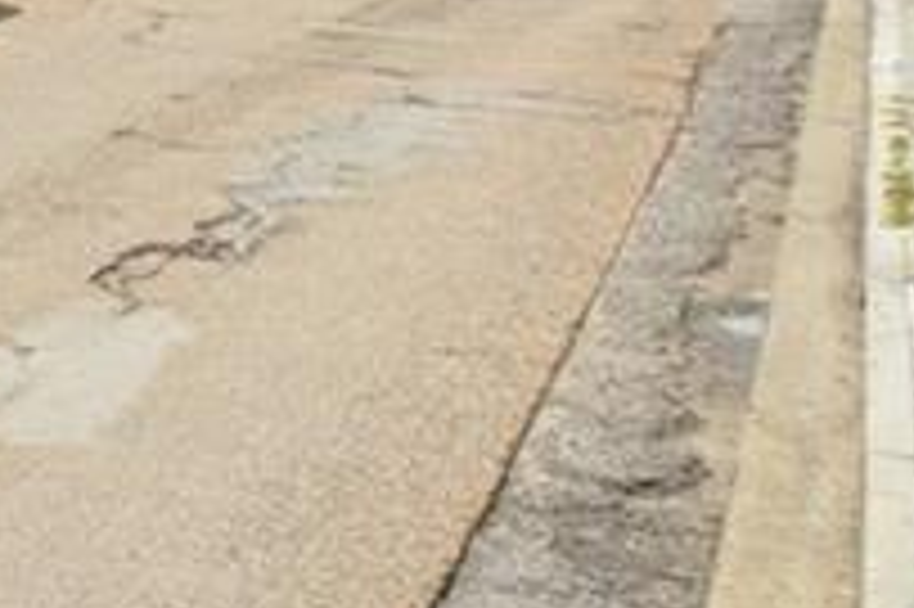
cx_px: -1283
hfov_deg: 14.0
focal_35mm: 101
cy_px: -354
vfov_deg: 12.7
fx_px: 2562
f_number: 8
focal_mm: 20
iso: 400
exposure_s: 1/400
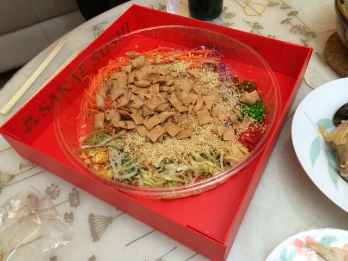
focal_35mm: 30
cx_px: 174
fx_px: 302
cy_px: 130
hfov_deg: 60.0
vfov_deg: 46.8
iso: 320
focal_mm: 4.12
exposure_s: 1/24
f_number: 2.2
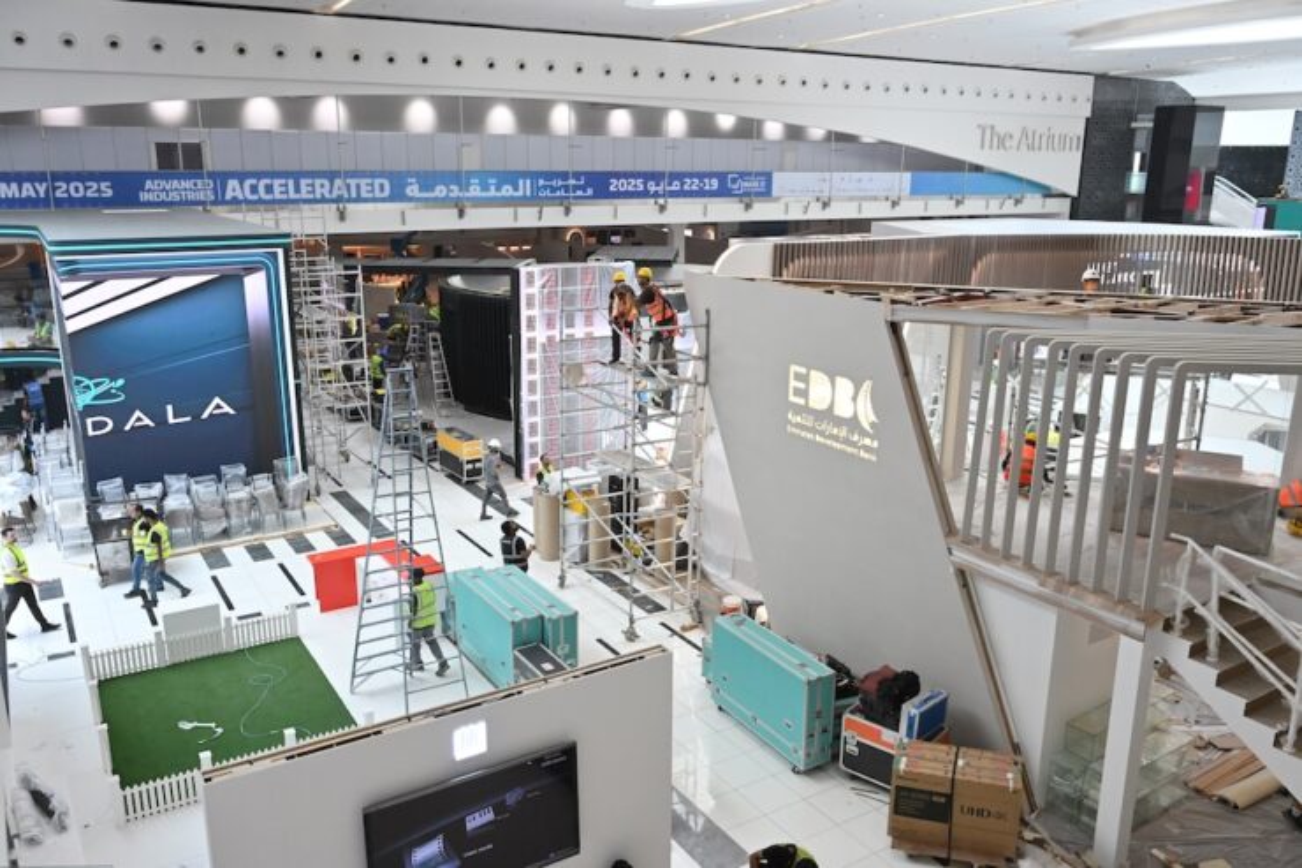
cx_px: 651
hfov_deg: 62.8
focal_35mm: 30
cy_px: 434
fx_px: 1067
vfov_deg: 44.3
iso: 4000
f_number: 9
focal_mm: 29.5
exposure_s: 1/320
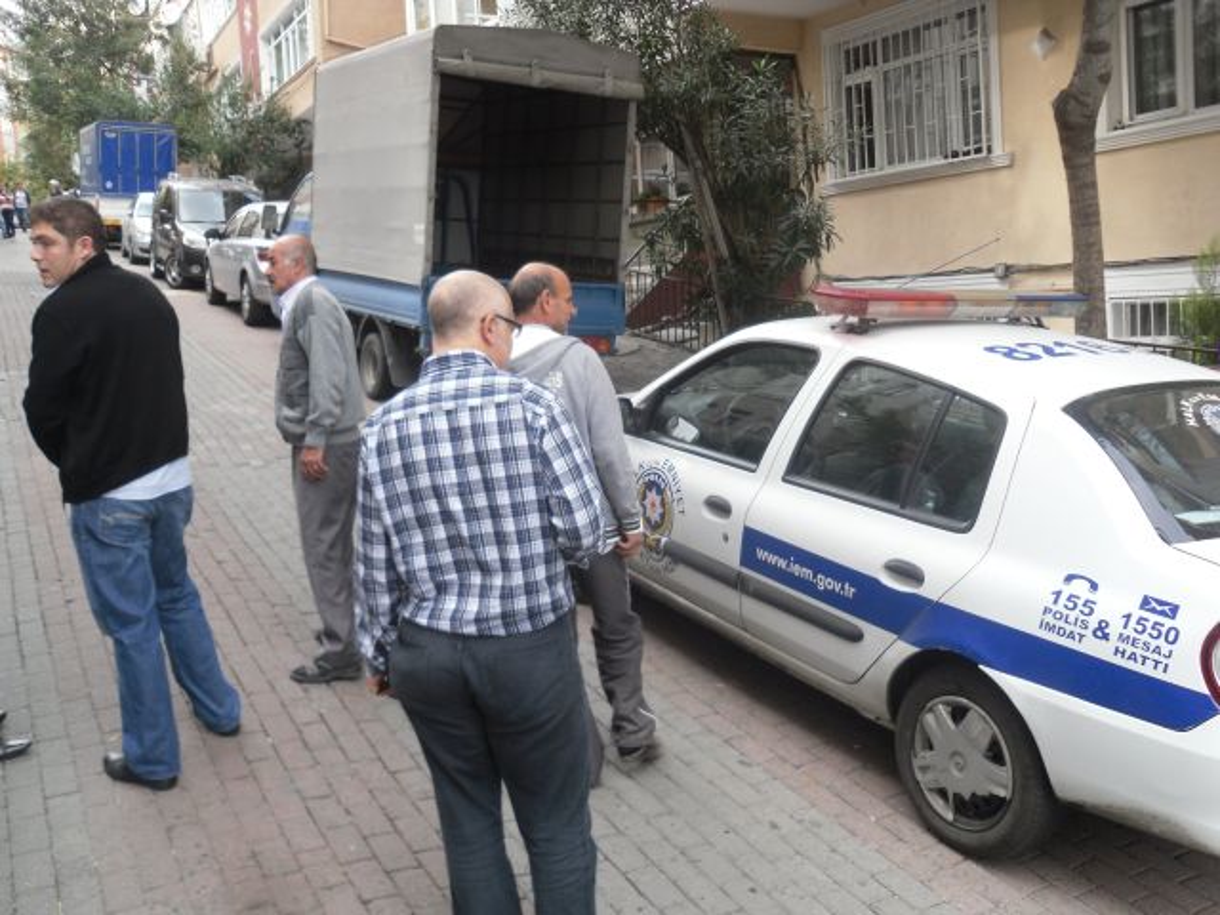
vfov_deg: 41.8
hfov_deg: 54.0
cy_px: 458
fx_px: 1198
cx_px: 610
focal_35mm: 34
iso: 80
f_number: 2.8
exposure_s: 1/94
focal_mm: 6
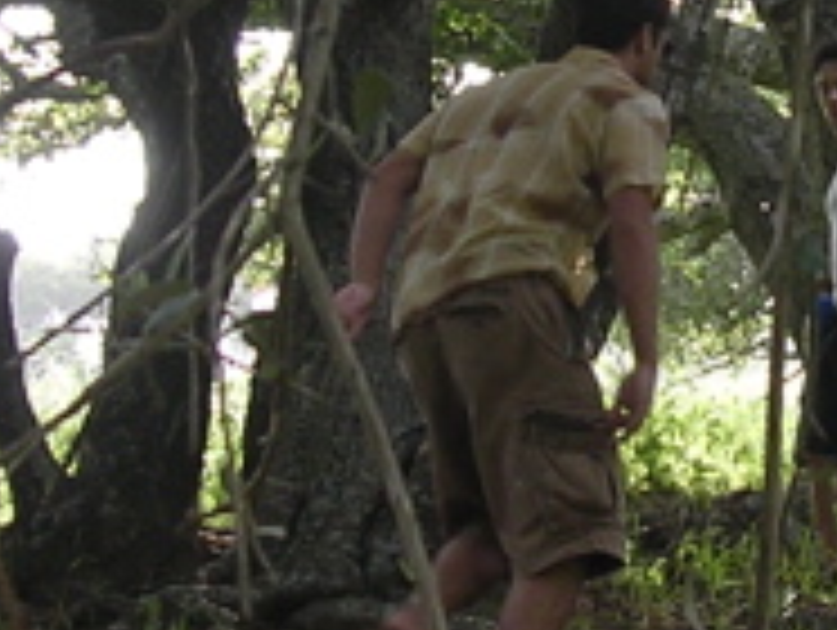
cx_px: 824
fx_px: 3704
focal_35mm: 153
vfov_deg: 9.7
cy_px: 58
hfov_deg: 12.7
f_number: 2.8
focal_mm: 5.8
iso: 100
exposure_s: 1/109
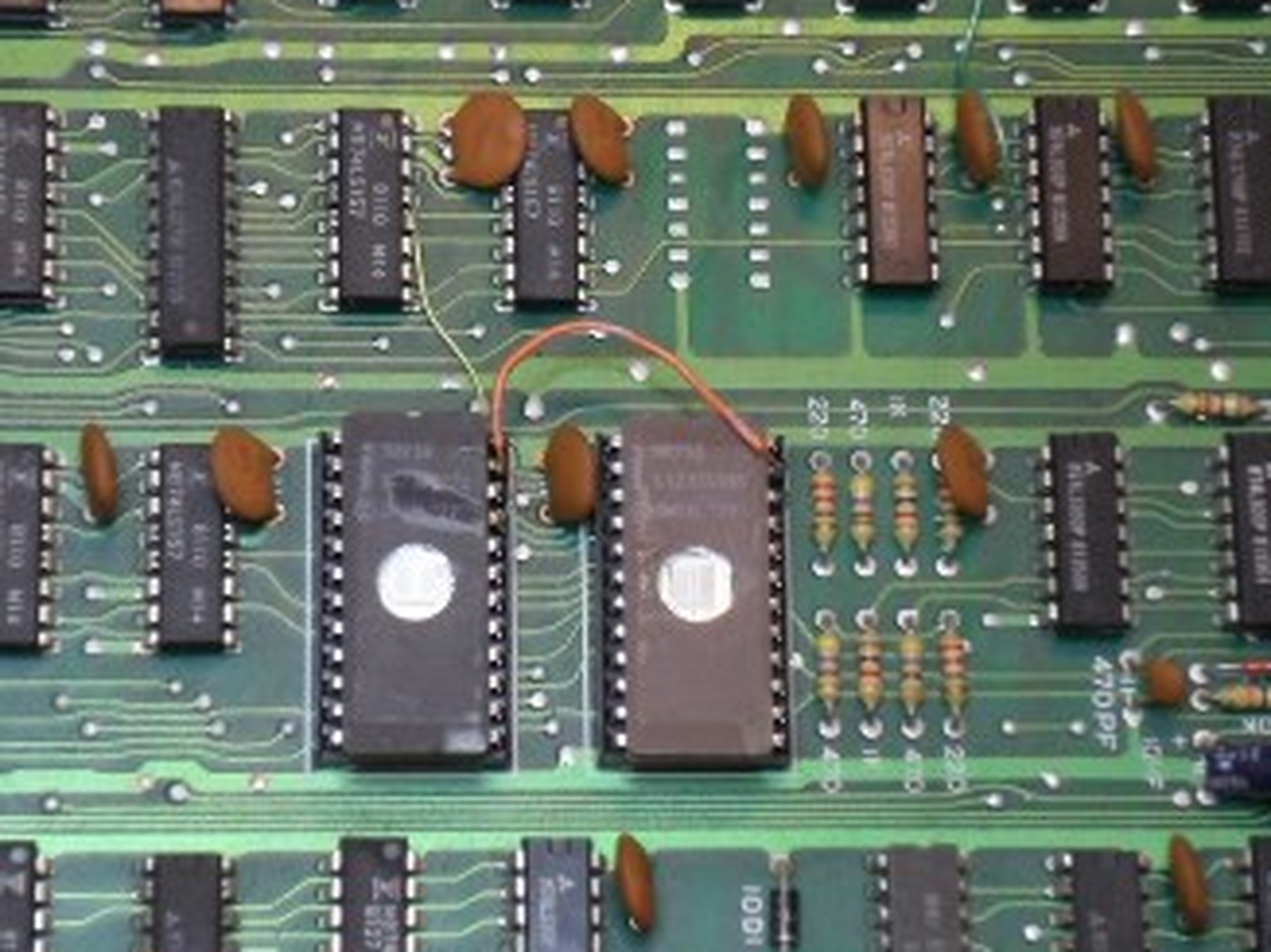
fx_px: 5028
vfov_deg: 10.8
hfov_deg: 14.4
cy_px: 420
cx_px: 552
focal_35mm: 137
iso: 400
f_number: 5
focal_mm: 17.9
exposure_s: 1/45
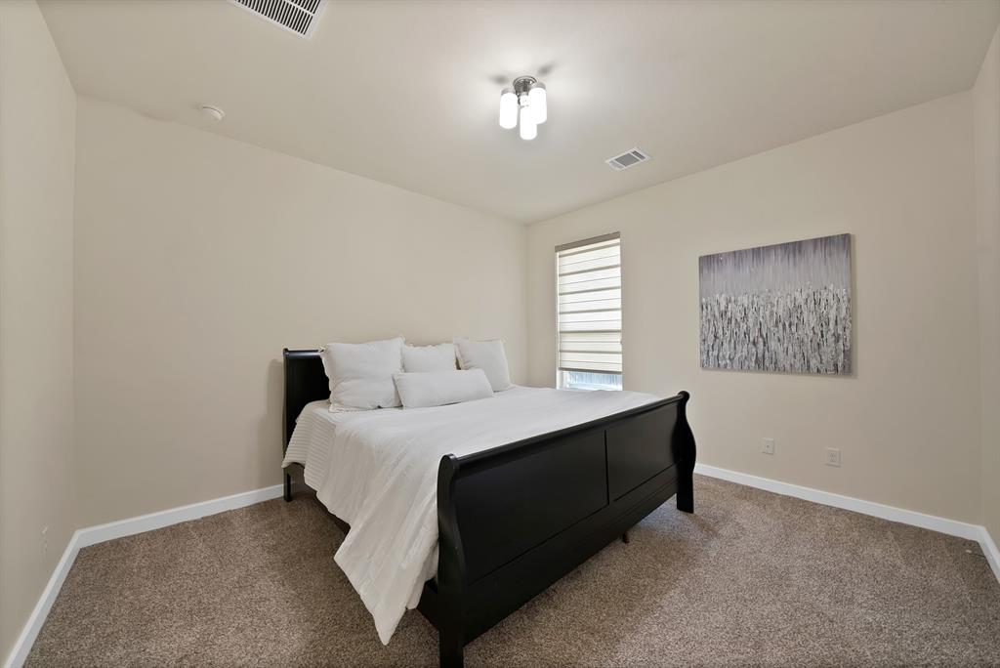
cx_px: 500
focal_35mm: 12
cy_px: 334
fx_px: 334
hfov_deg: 112.6
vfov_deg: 90.1
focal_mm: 12
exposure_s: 1/3
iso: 640
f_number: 9
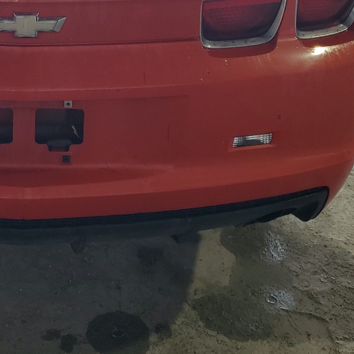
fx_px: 671
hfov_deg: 27.8
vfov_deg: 28.5
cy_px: 40
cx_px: 2
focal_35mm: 58
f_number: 1.5
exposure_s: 1/132
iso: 50
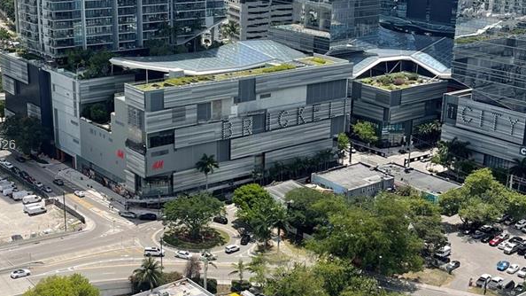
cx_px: 251
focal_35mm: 55
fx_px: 767
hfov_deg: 37.8
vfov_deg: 21.8
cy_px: 146
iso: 32
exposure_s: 1/4049
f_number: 1.6
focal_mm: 5.1
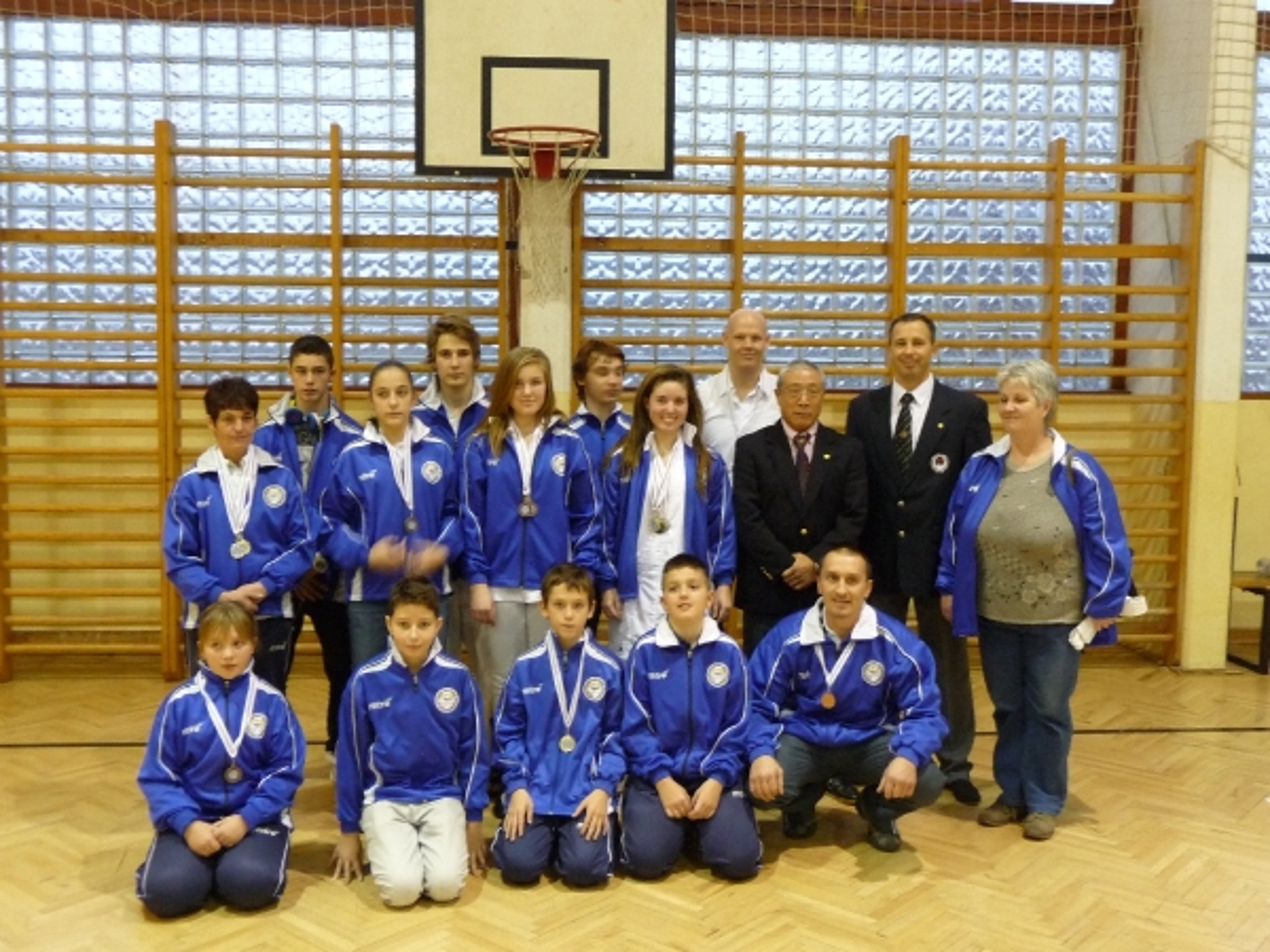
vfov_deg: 39.7
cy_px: 476
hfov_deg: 51.4
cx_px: 635
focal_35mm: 36
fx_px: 1321
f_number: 3.7
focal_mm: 6
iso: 400
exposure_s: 1/15
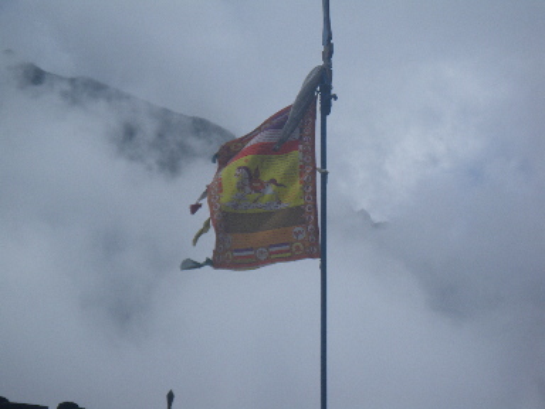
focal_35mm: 94
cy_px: 204
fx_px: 1480
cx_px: 272
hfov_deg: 20.9
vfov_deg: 15.7
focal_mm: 16.7
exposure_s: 1/320
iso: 50
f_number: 5
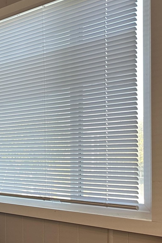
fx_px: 445
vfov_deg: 30.4
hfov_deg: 16.3
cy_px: 150
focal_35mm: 66
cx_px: -152
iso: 100
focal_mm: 6.86
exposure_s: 1/120
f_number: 1.78
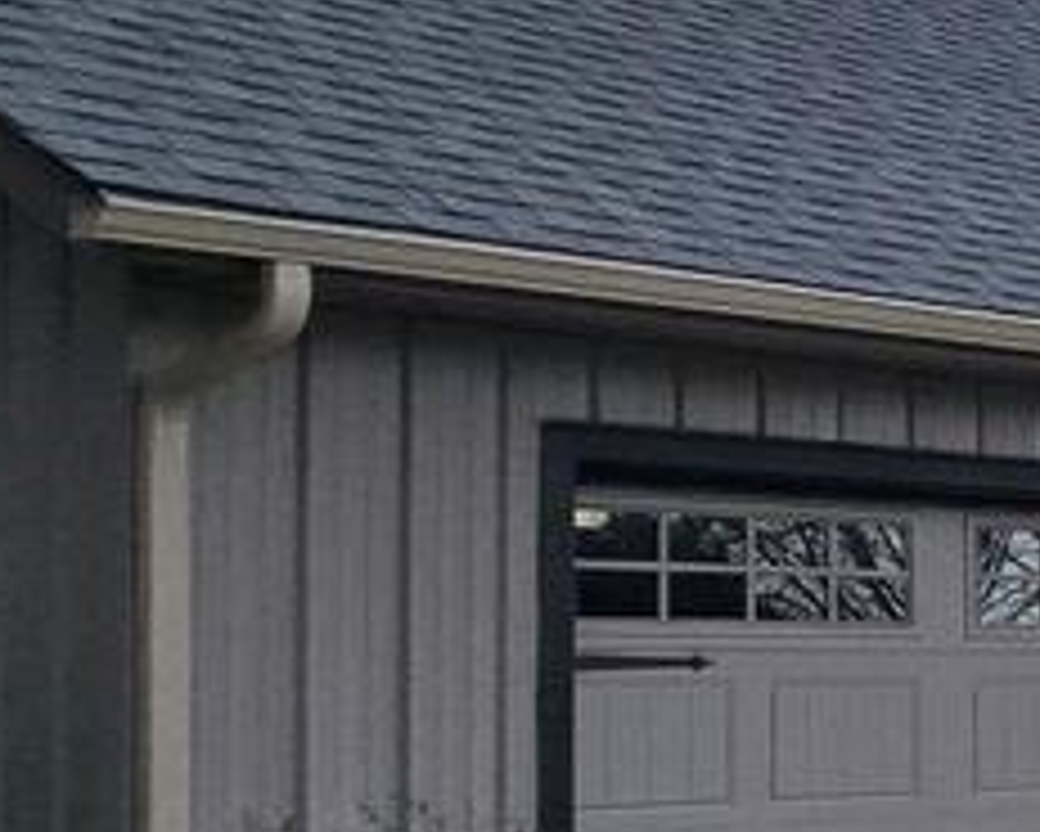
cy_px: 603
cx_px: 2746
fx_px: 2433
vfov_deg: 19.3
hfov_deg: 13.4
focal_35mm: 79
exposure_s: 1/3559
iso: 50
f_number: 2.2
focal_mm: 2.2
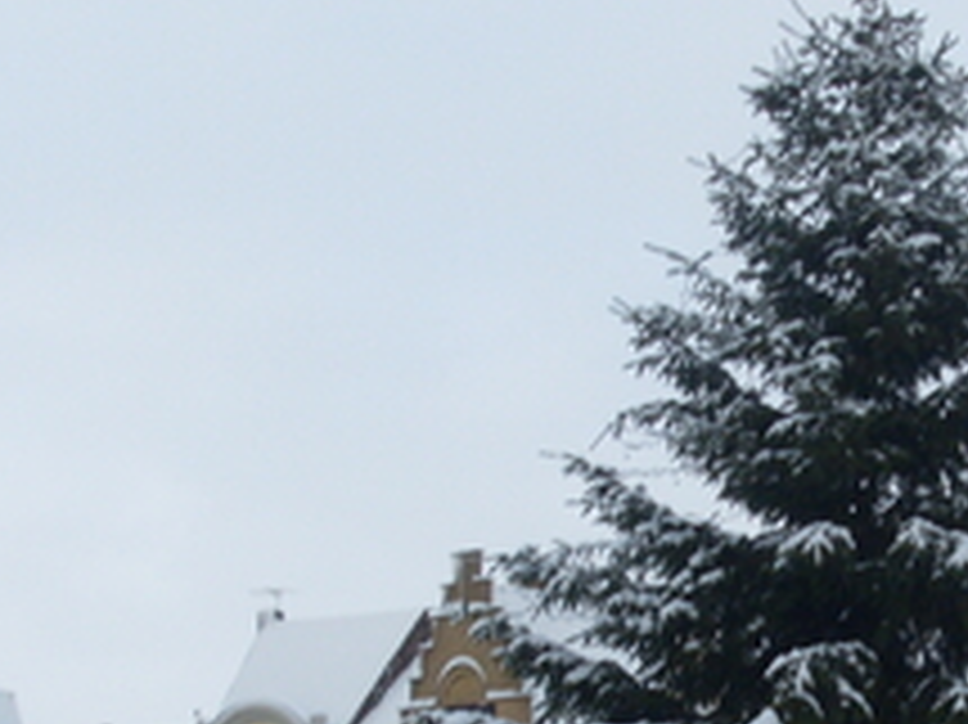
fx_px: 2963
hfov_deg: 18.1
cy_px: 697
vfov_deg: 13.8
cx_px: 991
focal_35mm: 106
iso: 80
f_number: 7.7
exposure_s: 1/125
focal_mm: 6.3
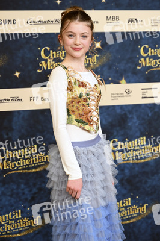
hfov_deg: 19.4
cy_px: 120
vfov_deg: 28.9
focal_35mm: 70
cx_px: 80
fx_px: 467
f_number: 2.8
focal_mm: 70
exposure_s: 1/160
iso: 320
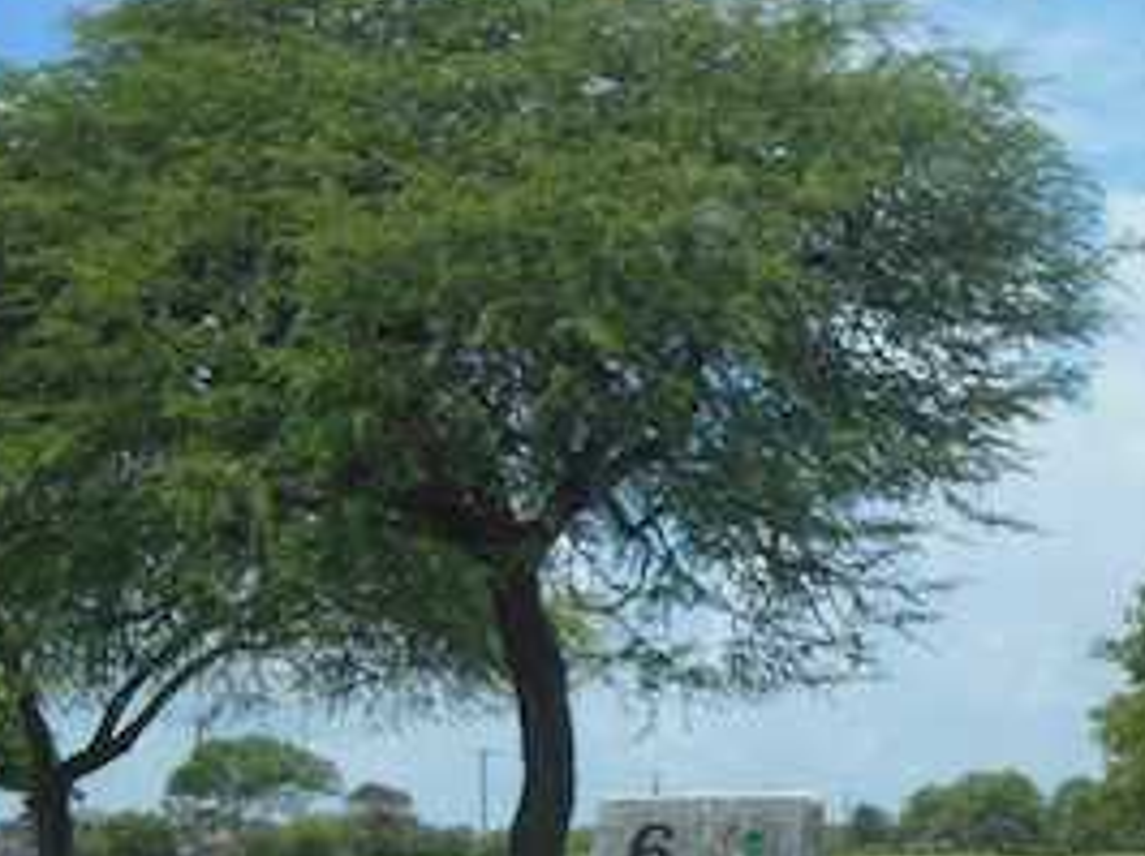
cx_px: 1158
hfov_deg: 21.5
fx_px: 2908
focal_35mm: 88
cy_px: 766
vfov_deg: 16.5
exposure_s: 1/1250
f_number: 4.1
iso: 125
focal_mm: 6.9
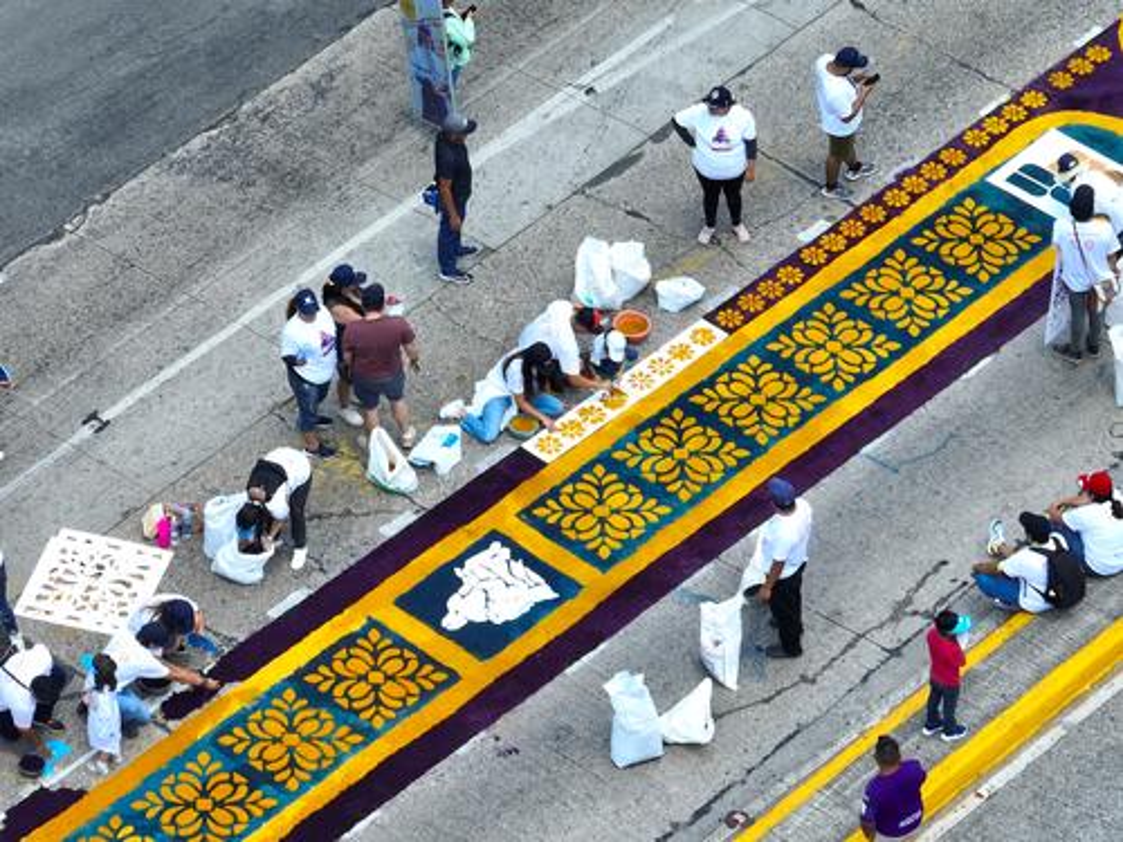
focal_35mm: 161
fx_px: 5223
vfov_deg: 9.2
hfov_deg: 12.3
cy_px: 421
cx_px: 562
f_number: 4.4
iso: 100
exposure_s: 1/25
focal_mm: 29.85
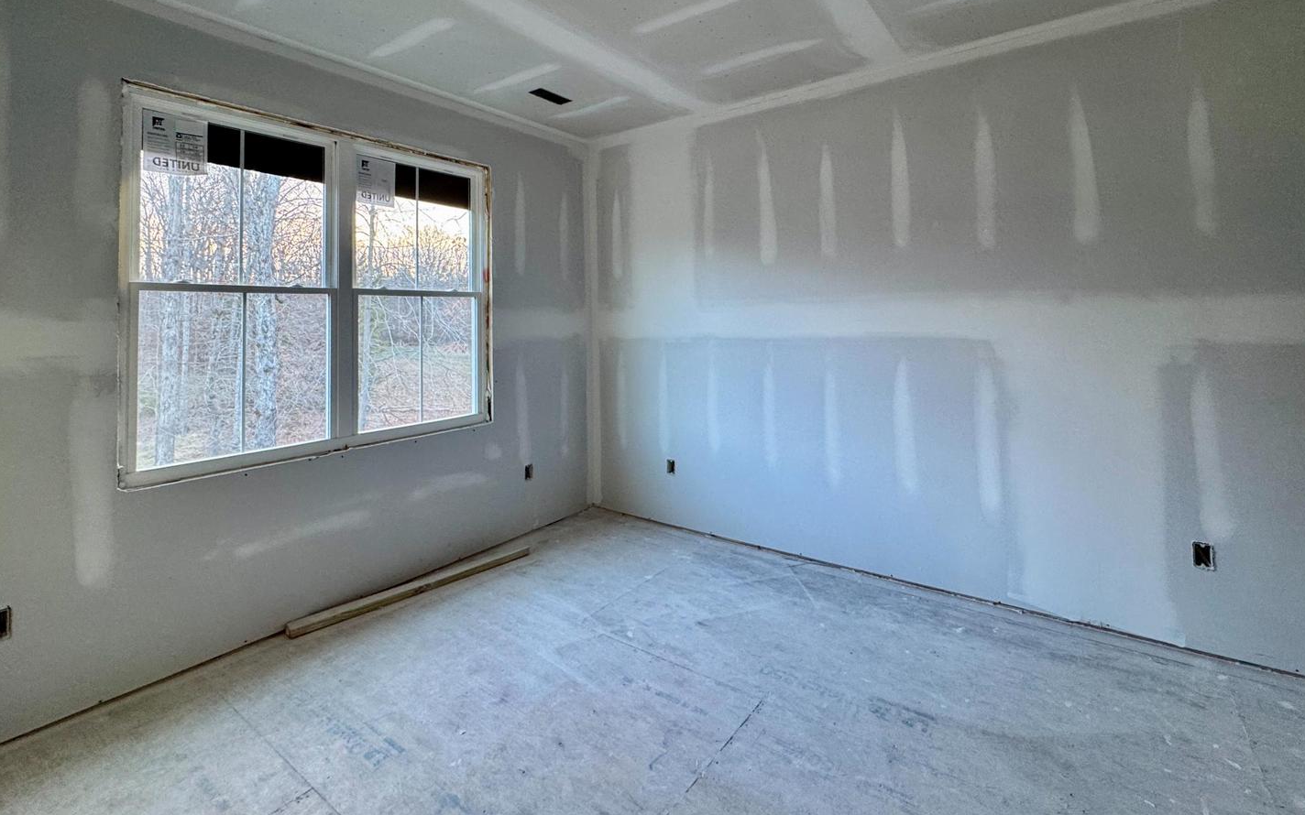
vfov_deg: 74.7
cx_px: 657
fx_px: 533
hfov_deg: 101.5
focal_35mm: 15
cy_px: 387
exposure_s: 1/99
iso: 200
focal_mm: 2.22
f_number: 2.2
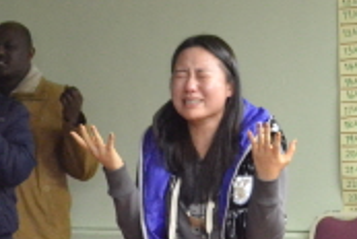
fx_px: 2543
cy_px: 331
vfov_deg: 5.4
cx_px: 268
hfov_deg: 8.0
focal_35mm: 256
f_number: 5.3
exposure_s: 1/30
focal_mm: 40
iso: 3200
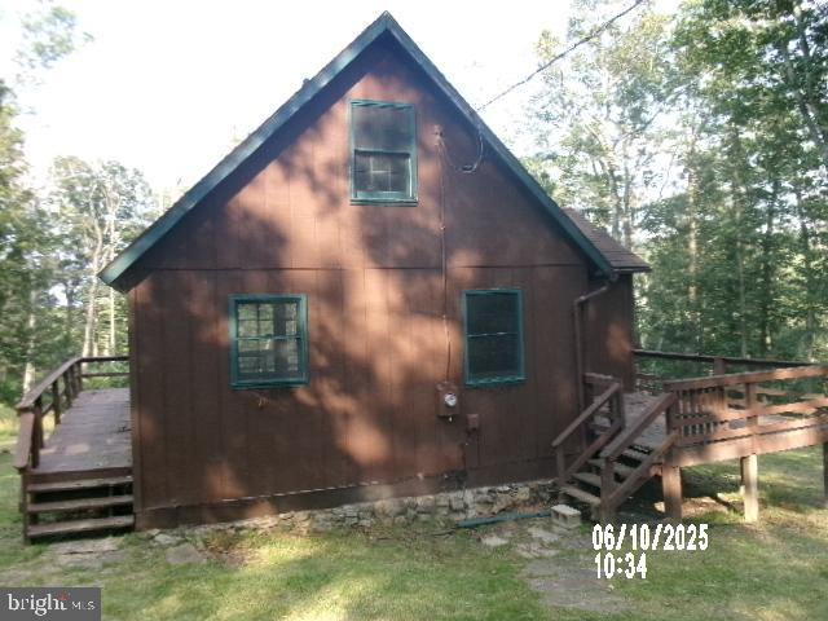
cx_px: 414
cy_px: 310
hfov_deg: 63.4
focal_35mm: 28
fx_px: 670
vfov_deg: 49.7
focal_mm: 5.1
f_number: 3.9
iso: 100
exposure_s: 1/120
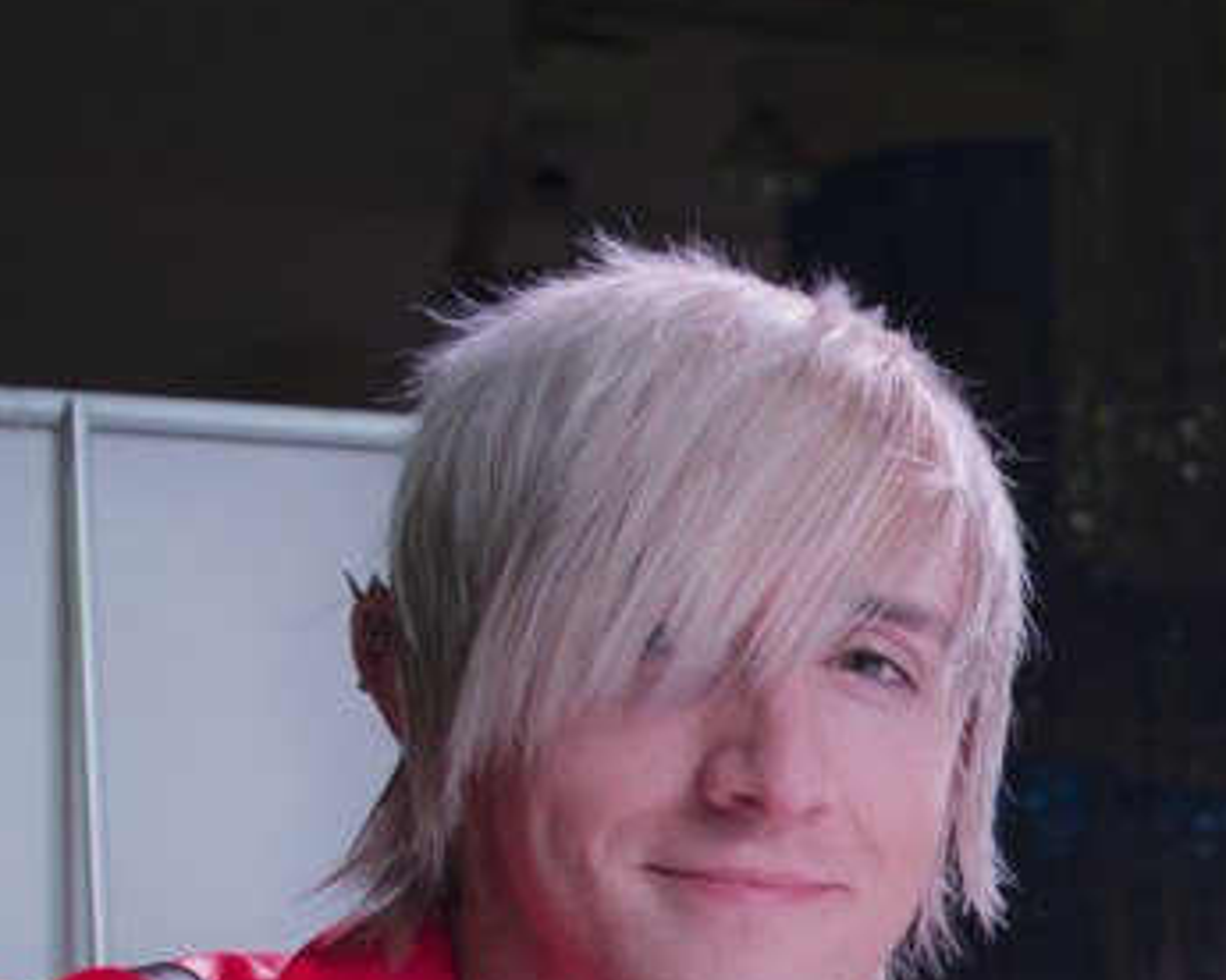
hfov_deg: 18.3
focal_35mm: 85
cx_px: 2132
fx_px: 3084
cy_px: 1285
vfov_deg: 17.0
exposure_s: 1/30
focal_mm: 26
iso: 800
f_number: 3.5
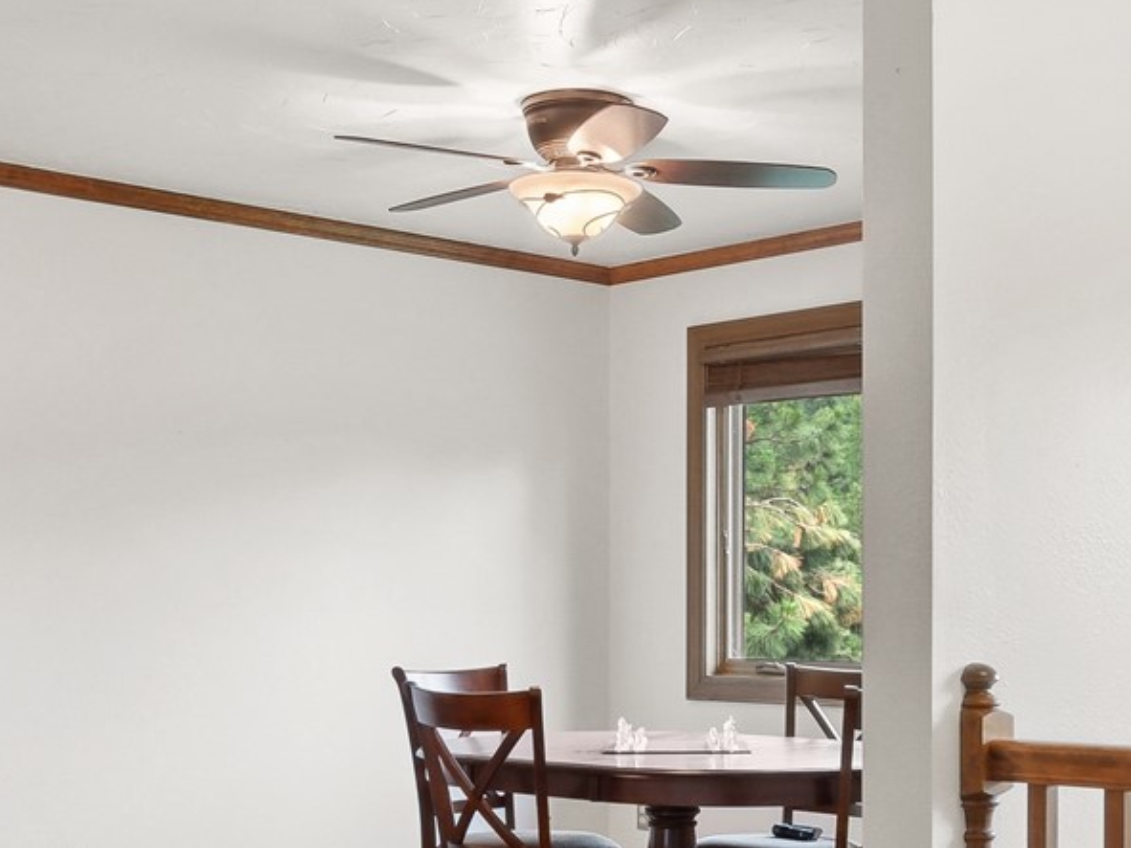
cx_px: 561
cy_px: 561
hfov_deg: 36.2
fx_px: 1731
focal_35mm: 53
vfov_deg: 27.4
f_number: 6.3
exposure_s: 1/4
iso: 200
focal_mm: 10
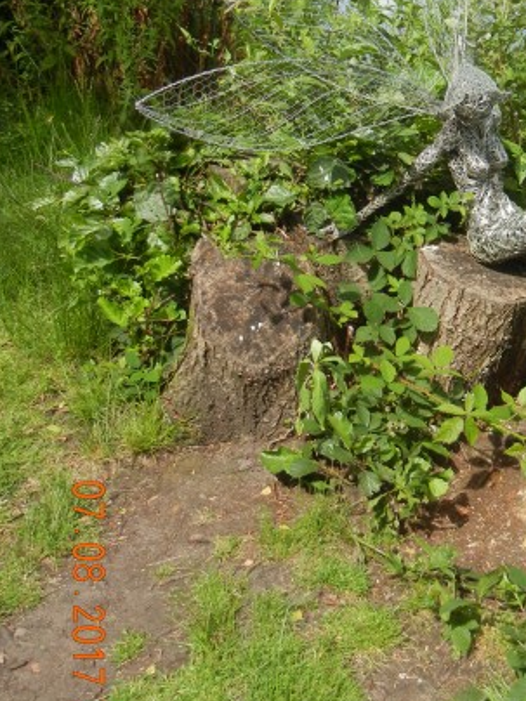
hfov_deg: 24.8
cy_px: 224
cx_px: 484
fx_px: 1155
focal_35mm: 57
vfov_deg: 33.4
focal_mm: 5.4
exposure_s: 1/710
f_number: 3.5
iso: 160
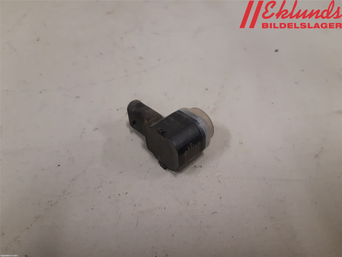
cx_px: 171
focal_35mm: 26
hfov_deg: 67.3
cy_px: 128
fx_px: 257
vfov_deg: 53.1
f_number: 1.7
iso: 125
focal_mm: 3.93
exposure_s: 1/50
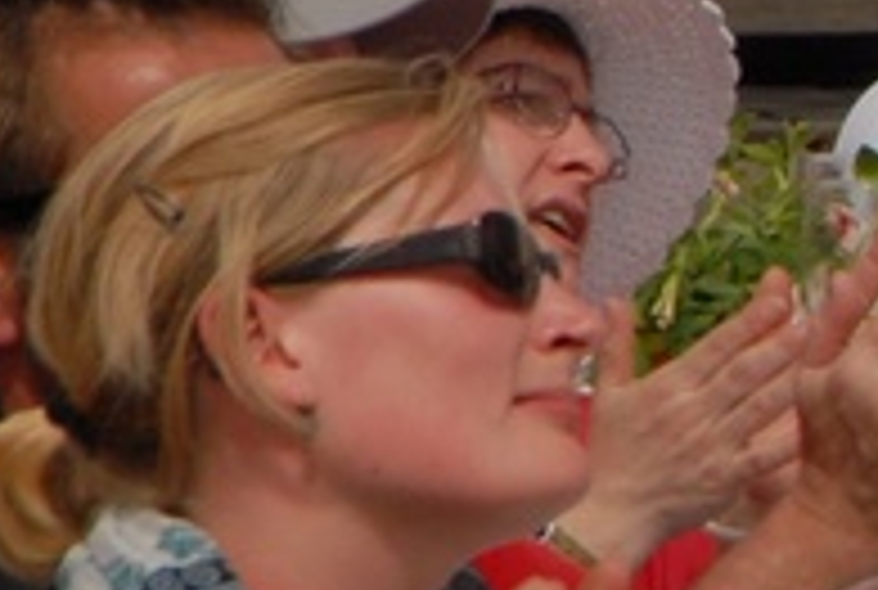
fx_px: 31534
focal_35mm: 1290
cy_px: 331
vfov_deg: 1.1
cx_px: 2355
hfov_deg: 1.6
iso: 320
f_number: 11
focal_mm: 140
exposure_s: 1/640
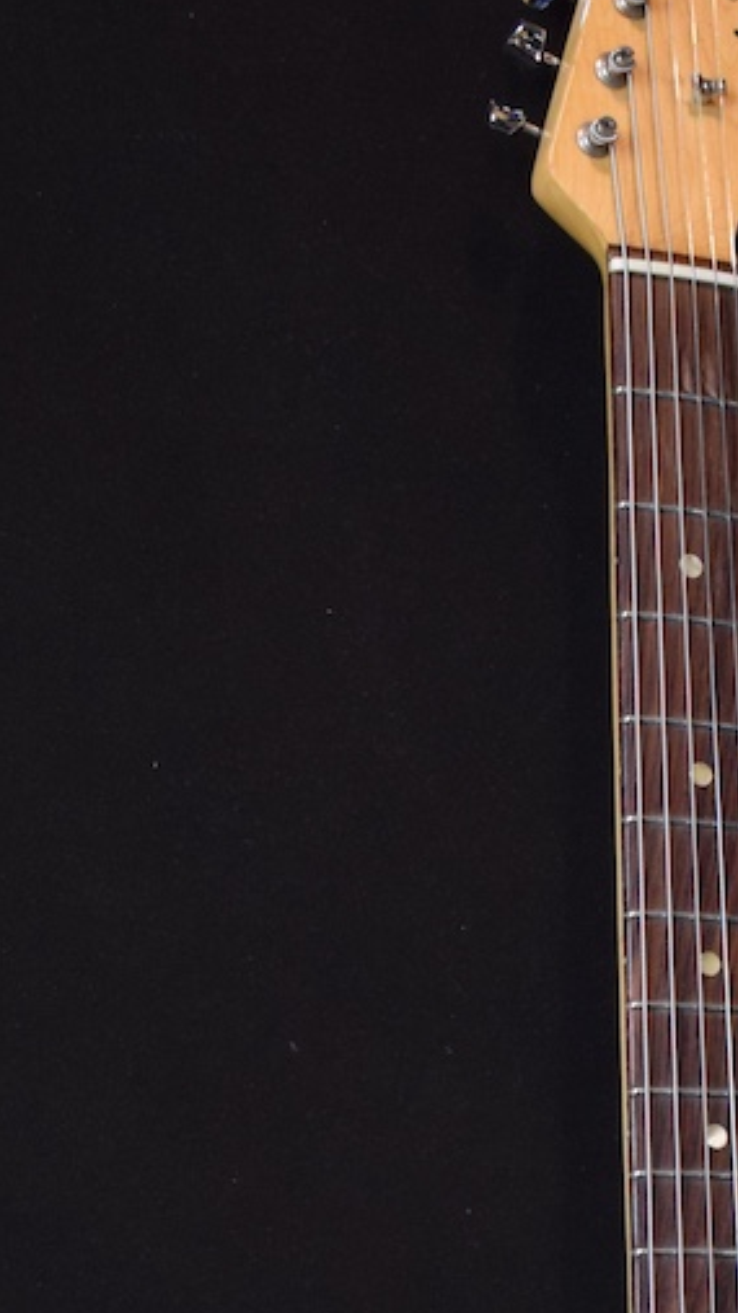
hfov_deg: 12.9
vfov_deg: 21.9
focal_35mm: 93
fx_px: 3237
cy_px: 1367
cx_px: 606
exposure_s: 1/60
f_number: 3.5
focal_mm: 20
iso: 1250
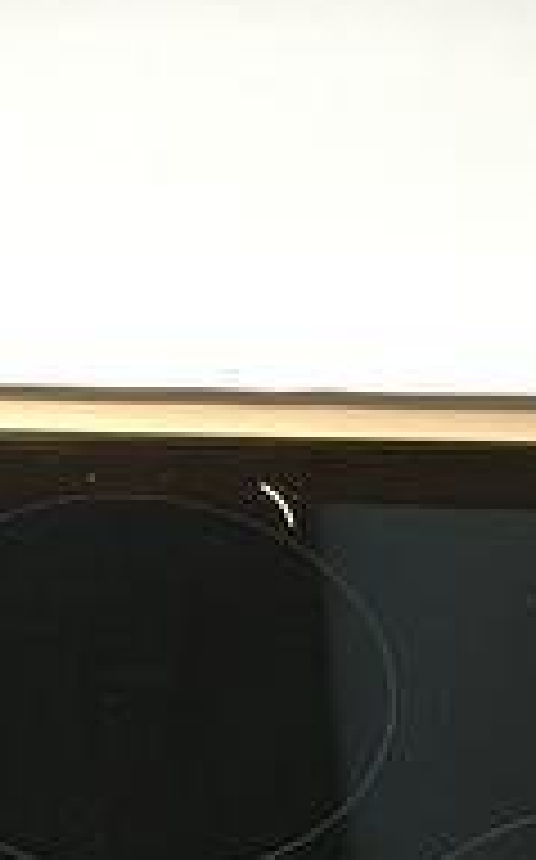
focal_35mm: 103
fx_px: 2413
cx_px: 95
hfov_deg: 12.6
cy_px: 1049
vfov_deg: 19.0
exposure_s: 1/24
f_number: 2.2
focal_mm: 4.15
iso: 200
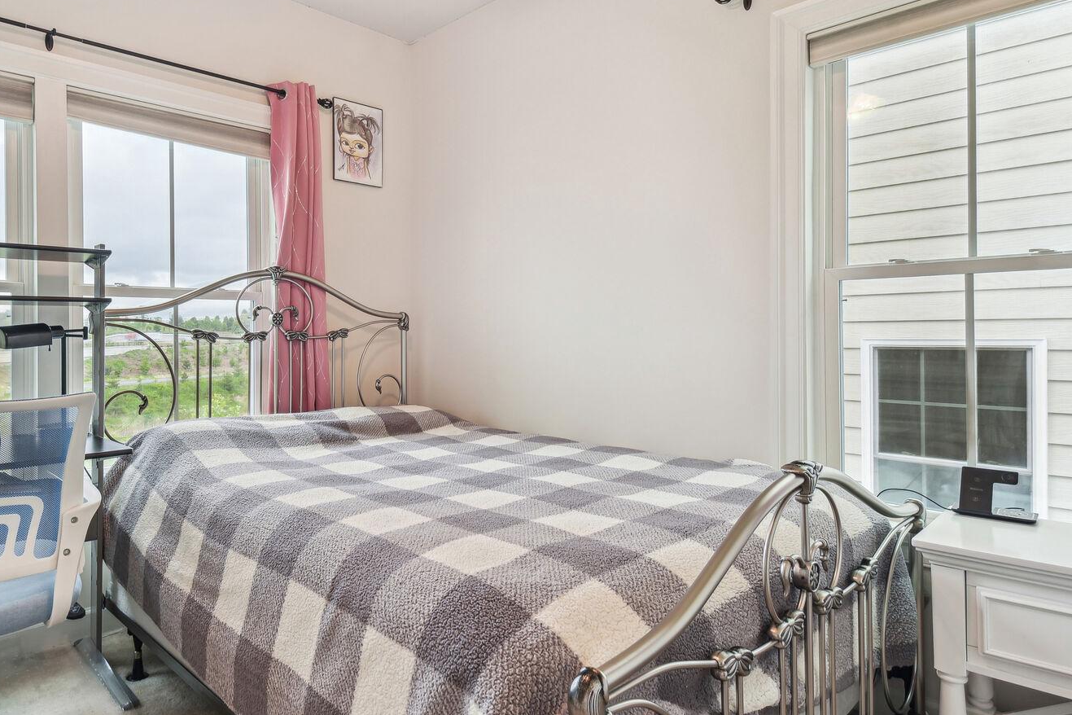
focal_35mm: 21
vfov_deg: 59.5
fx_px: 625
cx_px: 396
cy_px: 339
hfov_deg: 79.6
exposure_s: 1/10
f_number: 8
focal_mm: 16
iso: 500
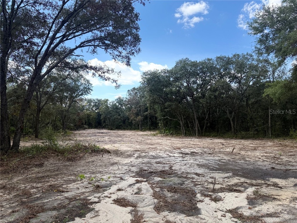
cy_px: 112
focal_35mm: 24
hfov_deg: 71.6
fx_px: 206
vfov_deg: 56.8
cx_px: 148
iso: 100
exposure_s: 1/2703
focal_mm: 6.76
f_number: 1.78
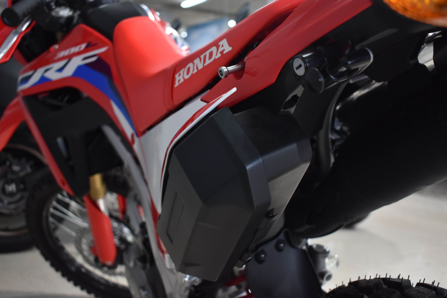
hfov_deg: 46.4
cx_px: 224
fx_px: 521
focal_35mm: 42
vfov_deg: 31.9
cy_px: 149
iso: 800
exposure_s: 1/60
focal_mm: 28
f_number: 4.2
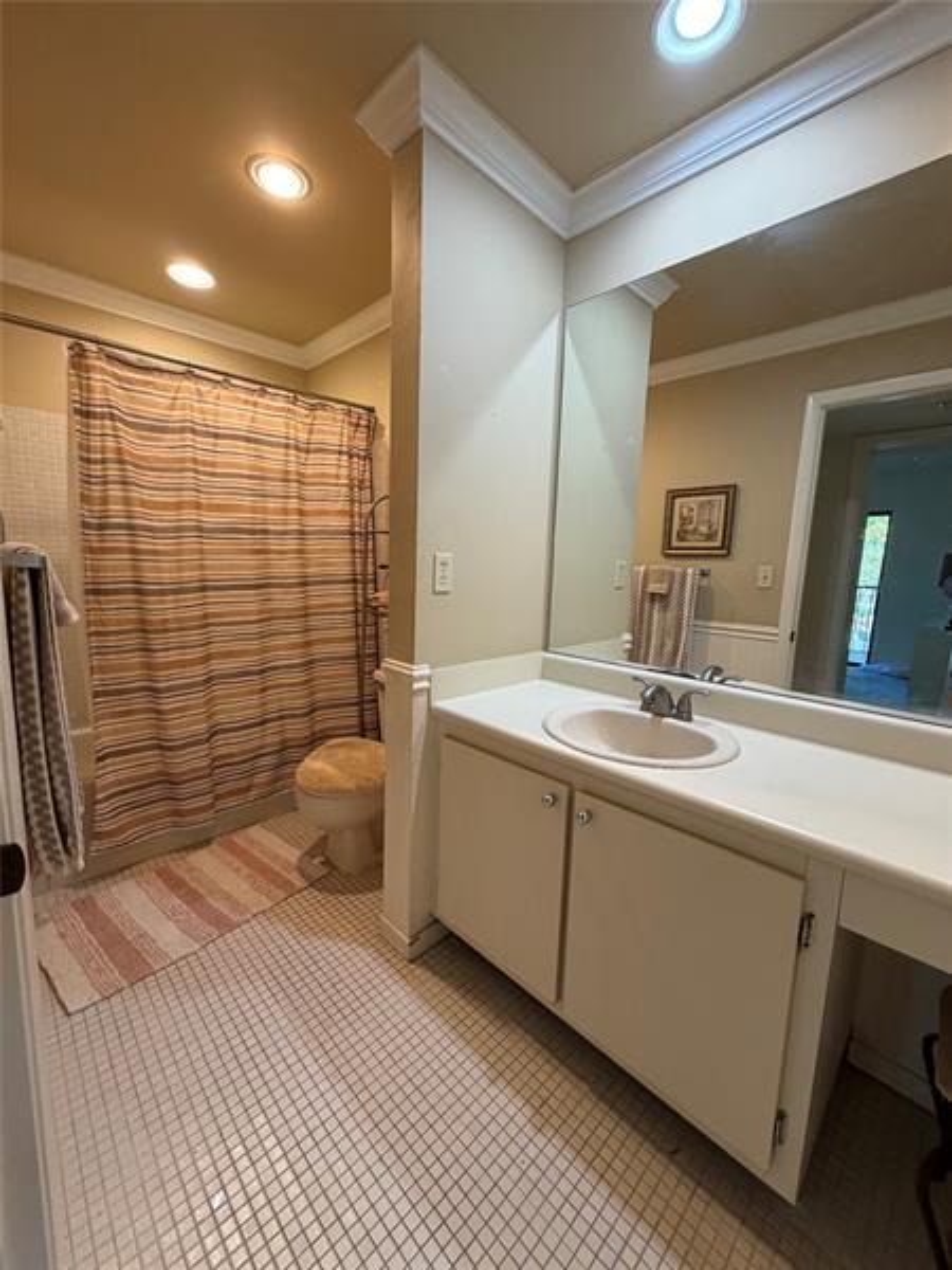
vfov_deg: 102.1
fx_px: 513
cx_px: 476
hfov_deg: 85.7
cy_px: 635
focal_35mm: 14
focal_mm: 2.22
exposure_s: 1/60
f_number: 2.2
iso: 200
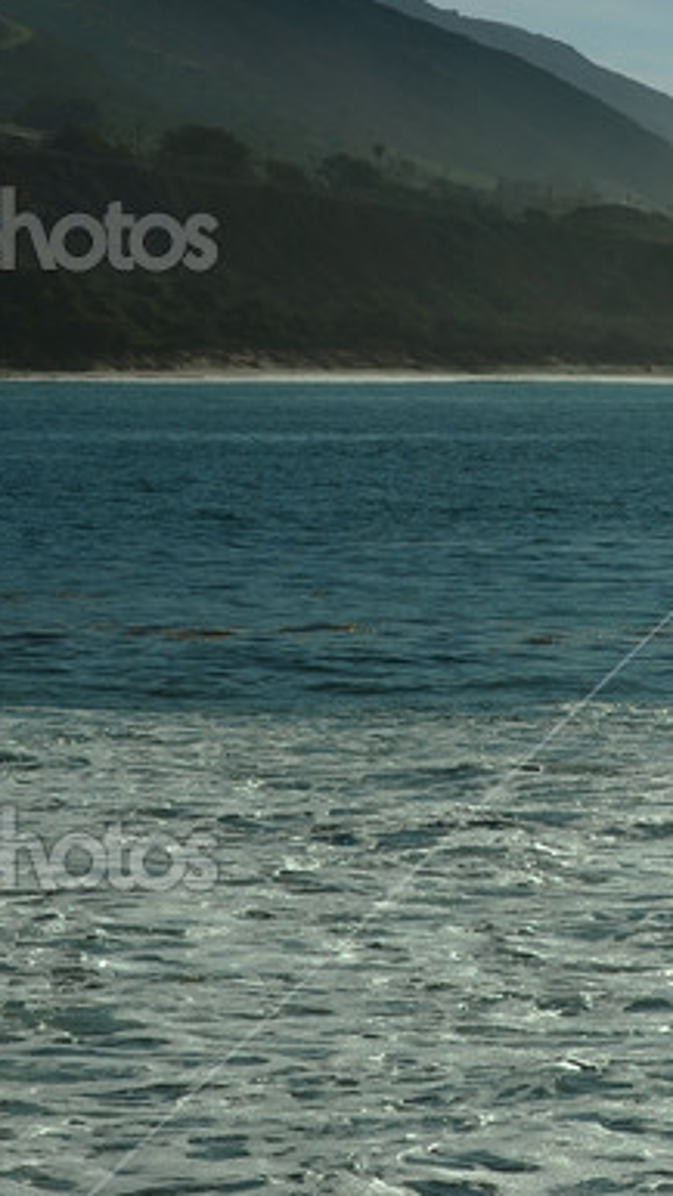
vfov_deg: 11.1
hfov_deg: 6.2
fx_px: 6157
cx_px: 1047
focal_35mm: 194
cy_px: 240
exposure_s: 1/640
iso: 125
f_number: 13
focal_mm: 70
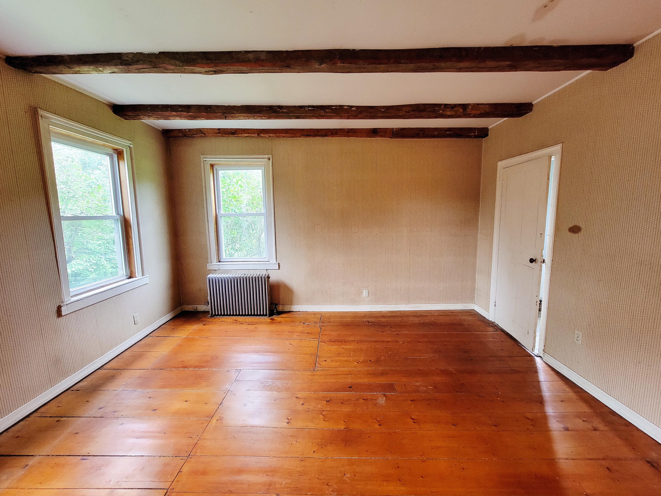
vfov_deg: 89.9
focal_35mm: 13
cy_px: 248
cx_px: 330
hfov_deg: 106.2
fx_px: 248
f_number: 2.2
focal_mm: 2.2
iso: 320
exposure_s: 1/60
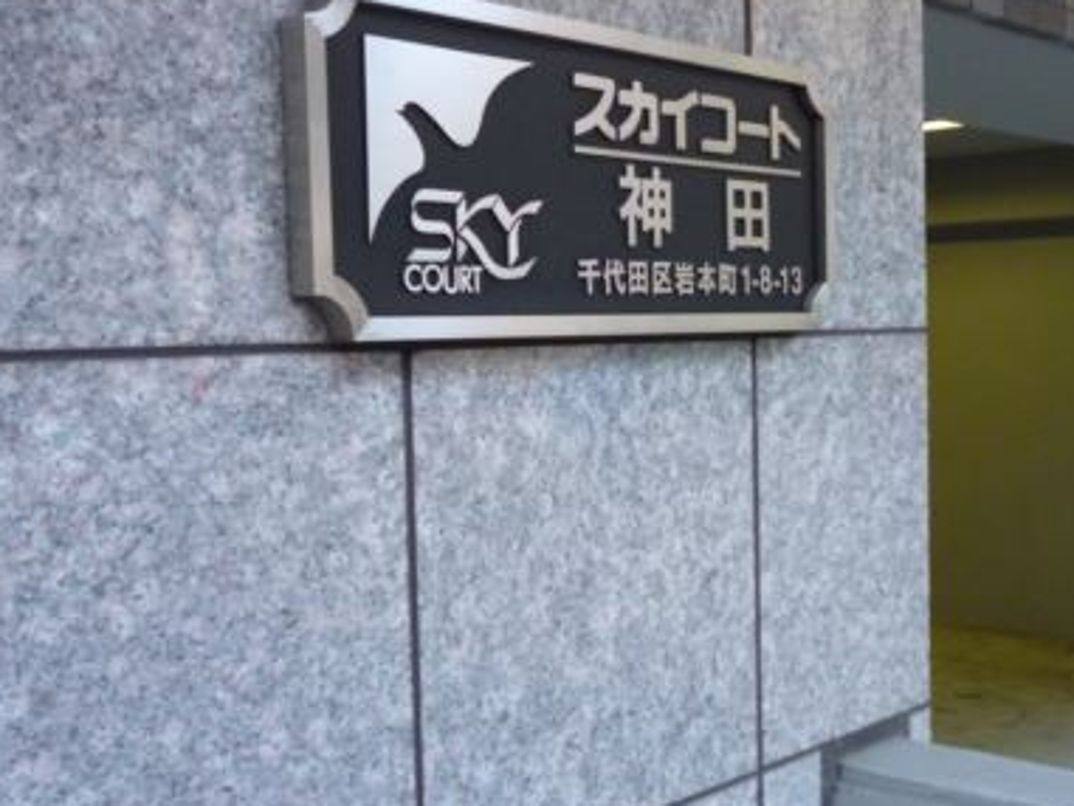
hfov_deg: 40.1
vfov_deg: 30.9
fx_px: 1459
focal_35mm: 47
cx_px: 688
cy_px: 414
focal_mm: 5
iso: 400
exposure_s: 1/50
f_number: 3.1
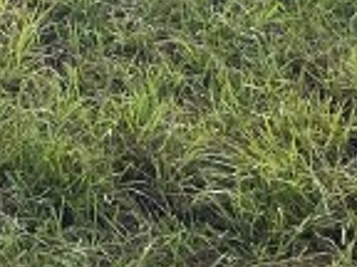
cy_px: -314
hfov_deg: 8.9
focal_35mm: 185
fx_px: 1908
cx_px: -692
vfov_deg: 7.6
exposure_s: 1/2618
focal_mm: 4.2
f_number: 1.6
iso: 50
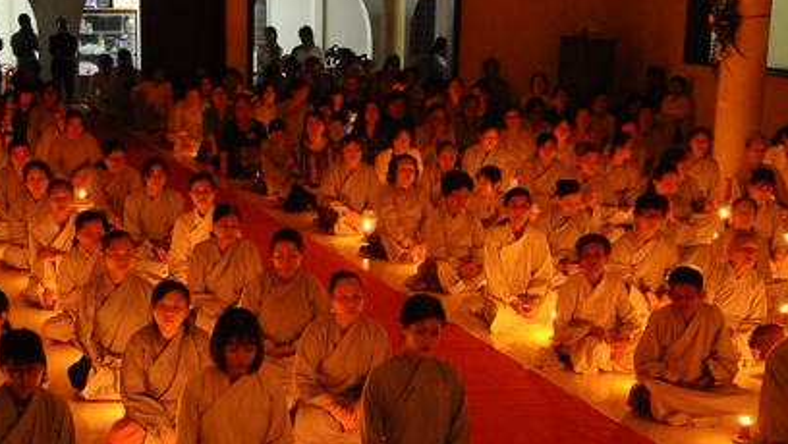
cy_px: 371
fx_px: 1986
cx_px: 323
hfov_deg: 22.4
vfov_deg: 12.7
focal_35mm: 95
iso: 3200
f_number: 4.5
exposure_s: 1/13
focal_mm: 38
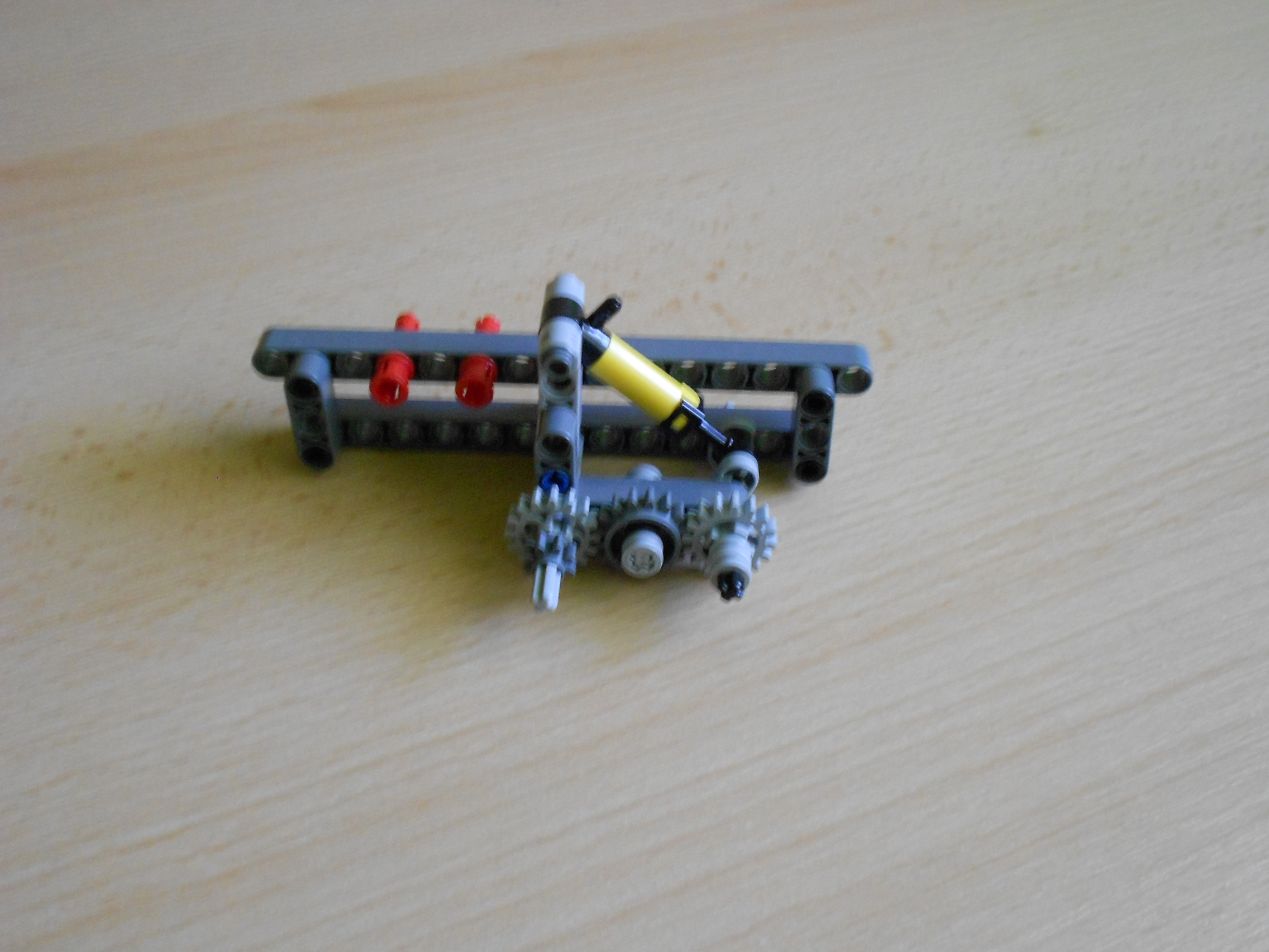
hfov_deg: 50.1
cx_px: 634
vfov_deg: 38.7
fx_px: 1356
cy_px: 476
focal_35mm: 37
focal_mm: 6.9
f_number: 3.9
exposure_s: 1/6
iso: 400
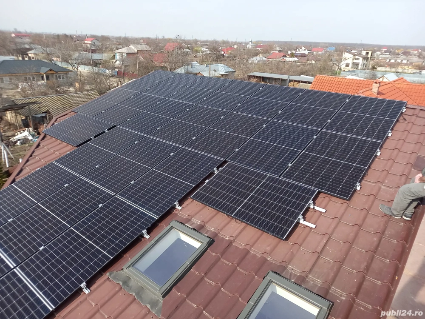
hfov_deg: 69.4
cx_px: 212
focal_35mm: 25
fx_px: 307
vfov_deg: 54.9
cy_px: 160
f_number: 2
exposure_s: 1/382
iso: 32
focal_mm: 4.6
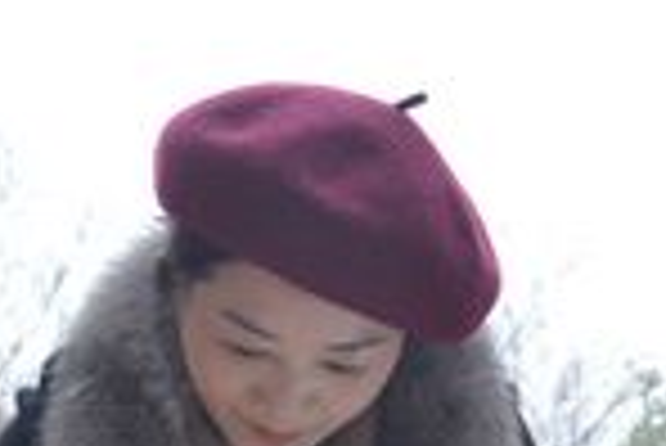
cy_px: 577
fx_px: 1500
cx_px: 180
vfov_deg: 16.0
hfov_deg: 24.8
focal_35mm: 81
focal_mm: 24
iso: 500
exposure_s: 1/100
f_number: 6.3
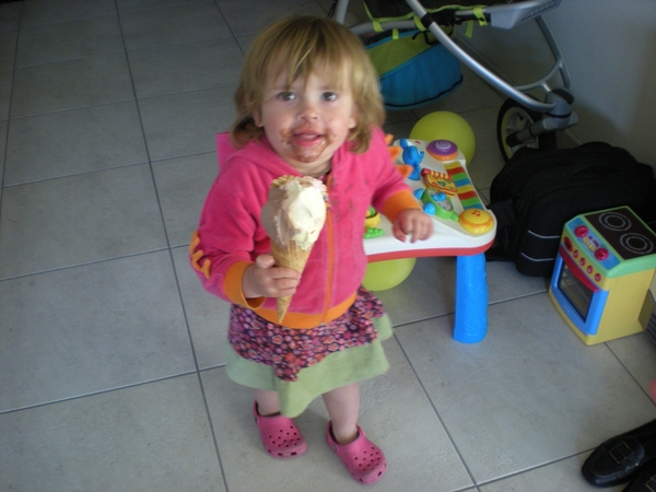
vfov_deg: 37.7
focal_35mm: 38
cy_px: 246
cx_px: 328
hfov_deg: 49.0
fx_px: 720
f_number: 3.1
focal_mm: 6.3
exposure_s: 1/56
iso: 200
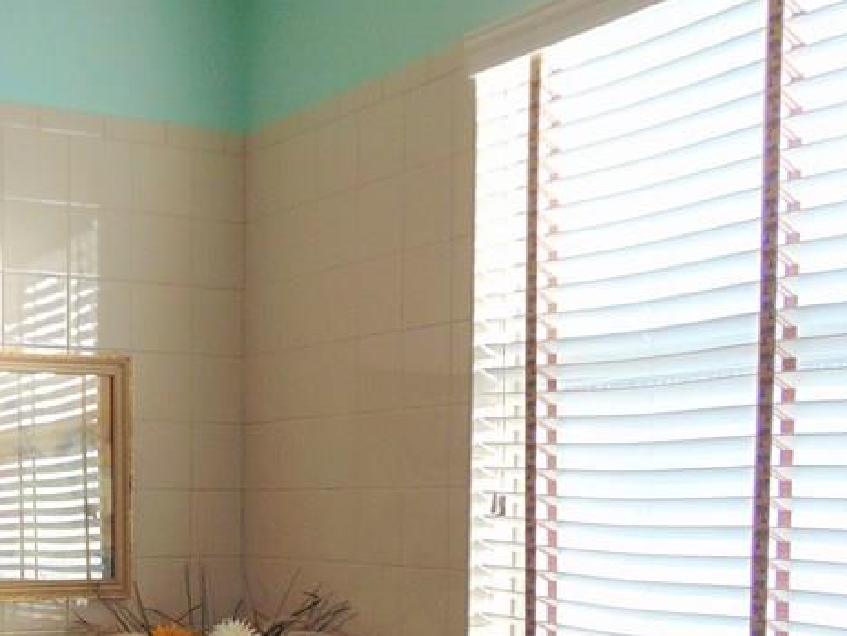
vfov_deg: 25.6
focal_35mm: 55
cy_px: 595
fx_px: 1346
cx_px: 172
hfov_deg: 33.9
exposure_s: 1/160
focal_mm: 4.5
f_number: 3
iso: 80
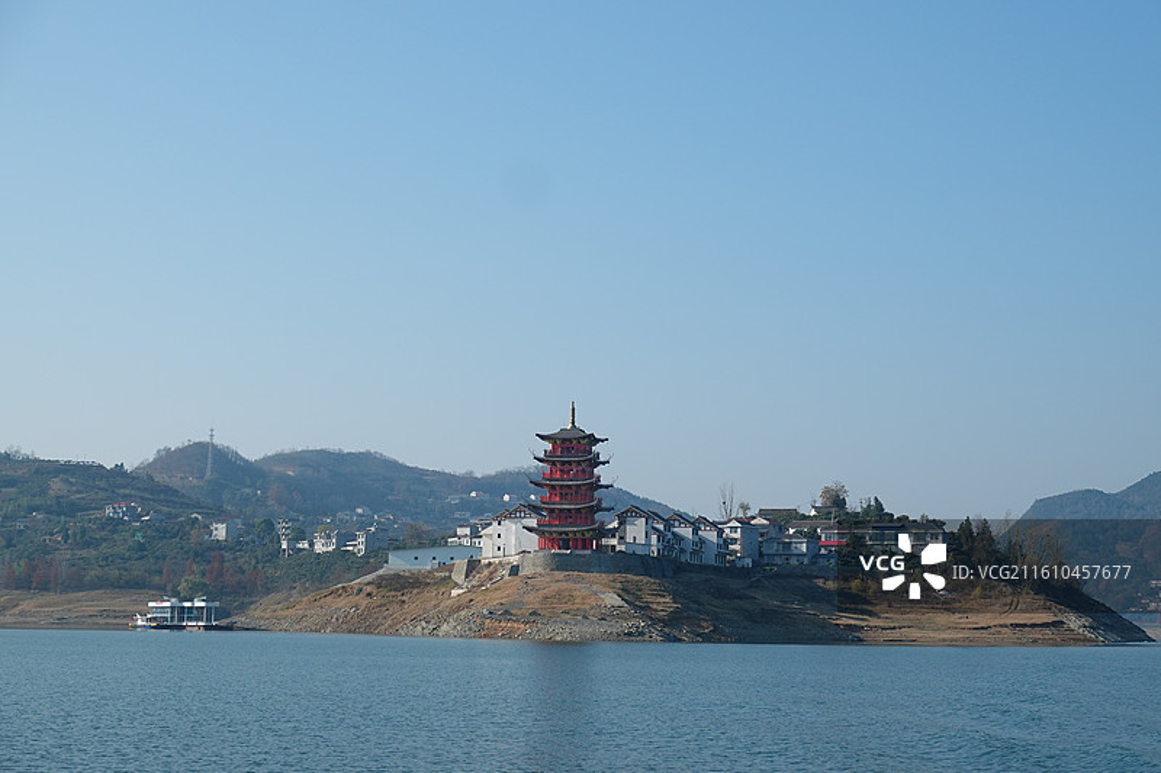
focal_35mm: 66
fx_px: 2128
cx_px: 580
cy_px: 386
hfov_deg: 30.5
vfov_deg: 20.6
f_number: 5.6
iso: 125
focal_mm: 24.35
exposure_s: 1/640
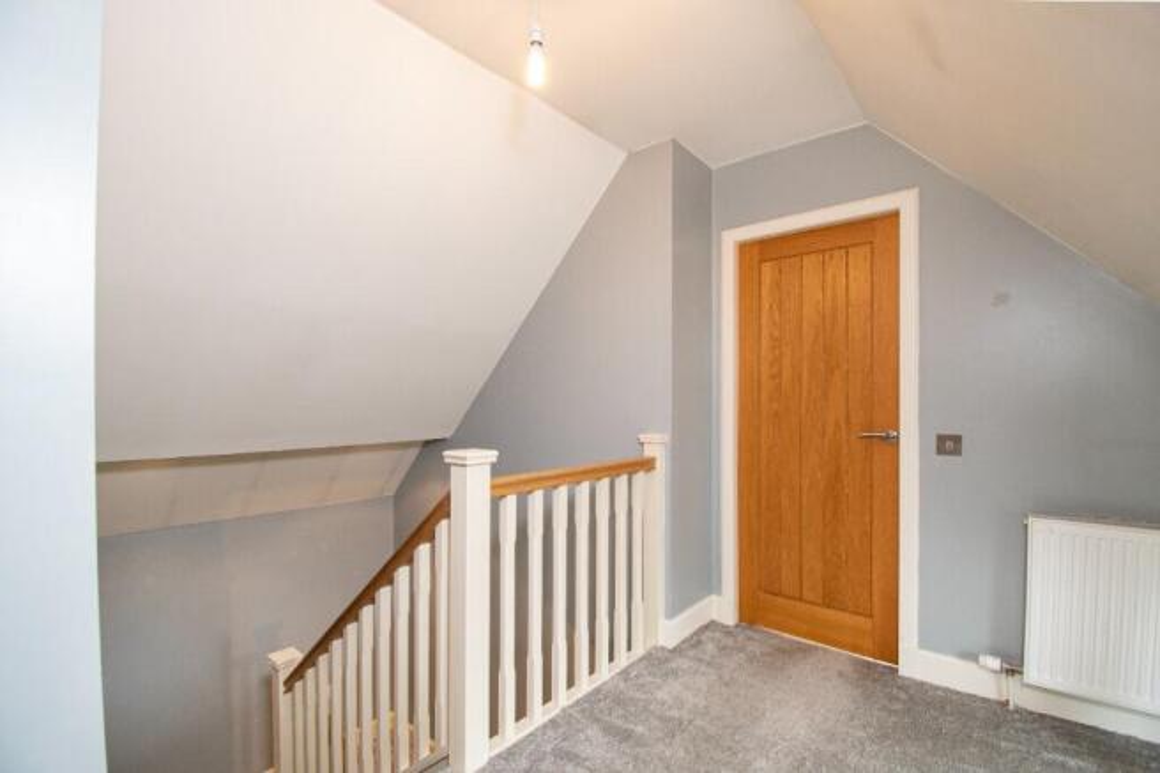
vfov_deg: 77.3
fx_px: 483
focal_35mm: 15
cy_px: 386
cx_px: 580
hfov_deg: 100.4
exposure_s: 1/6
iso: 320
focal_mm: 10
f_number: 8
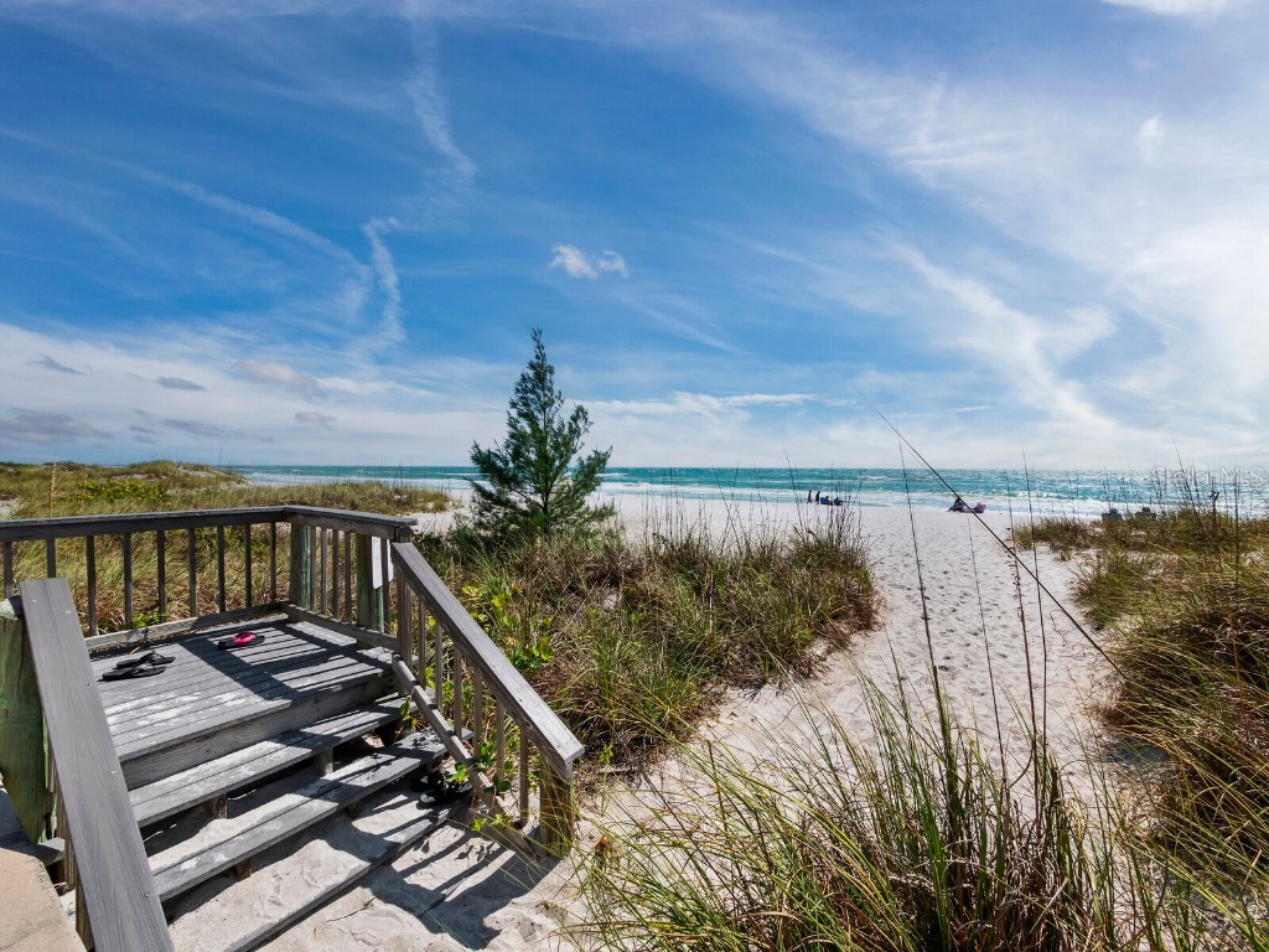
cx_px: 634
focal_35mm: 14
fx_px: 513
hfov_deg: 102.1
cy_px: 476
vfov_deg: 85.7
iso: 400
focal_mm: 7
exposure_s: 1/320
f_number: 10
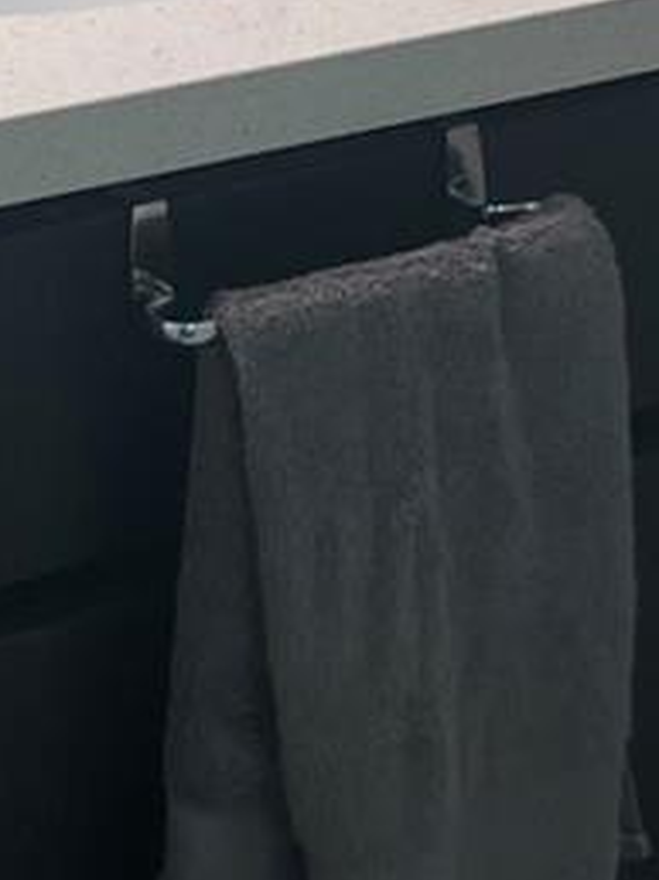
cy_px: -593
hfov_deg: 11.4
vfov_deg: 14.7
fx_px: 3076
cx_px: -526
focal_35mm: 121
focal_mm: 4.2
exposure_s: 1/120
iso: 32
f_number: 1.6
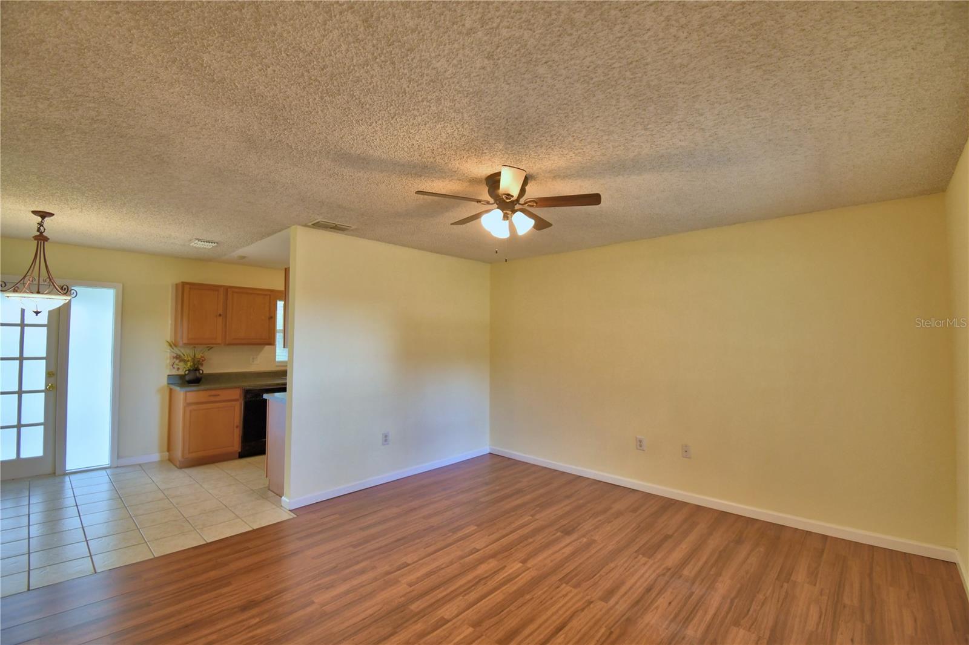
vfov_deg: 77.3
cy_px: 322
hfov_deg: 100.4
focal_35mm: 15
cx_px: 484
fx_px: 404
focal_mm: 10
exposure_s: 1/50
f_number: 4.5
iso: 400
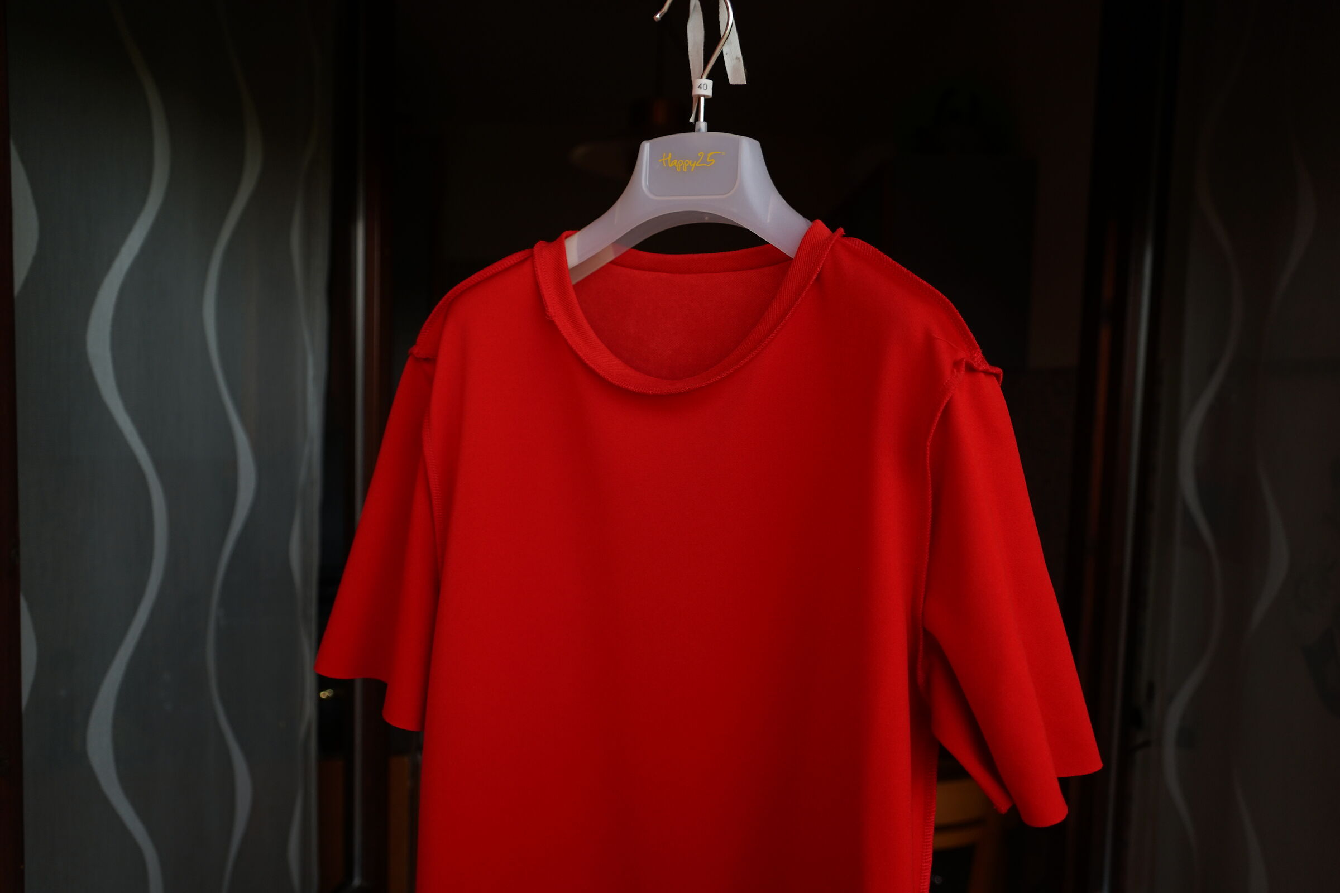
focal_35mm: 24
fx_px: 893
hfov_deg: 73.7
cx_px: 670
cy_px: 446
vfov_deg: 53.1
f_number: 3.5
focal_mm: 24
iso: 250
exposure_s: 1/60
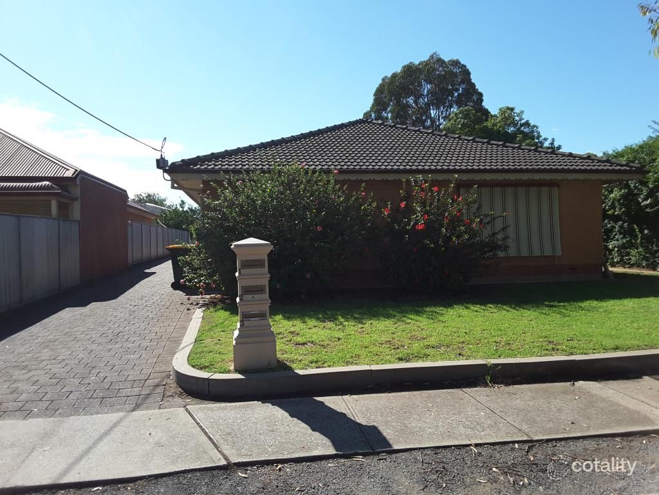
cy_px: 248
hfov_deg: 58.4
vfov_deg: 45.4
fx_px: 590
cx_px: 330
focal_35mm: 31
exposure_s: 1/1268
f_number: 1.9
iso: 40
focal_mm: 2.9
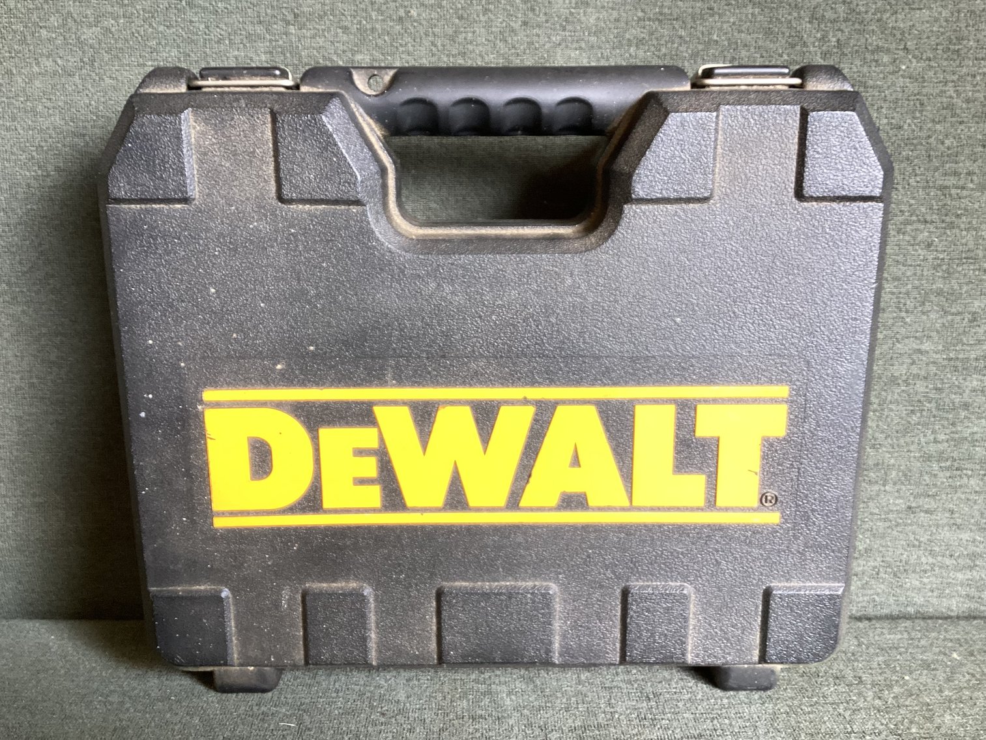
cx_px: 493
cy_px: 370
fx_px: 883
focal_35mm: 31
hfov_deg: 58.3
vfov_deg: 45.4
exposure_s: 1/60
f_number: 2.4
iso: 100
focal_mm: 3.3
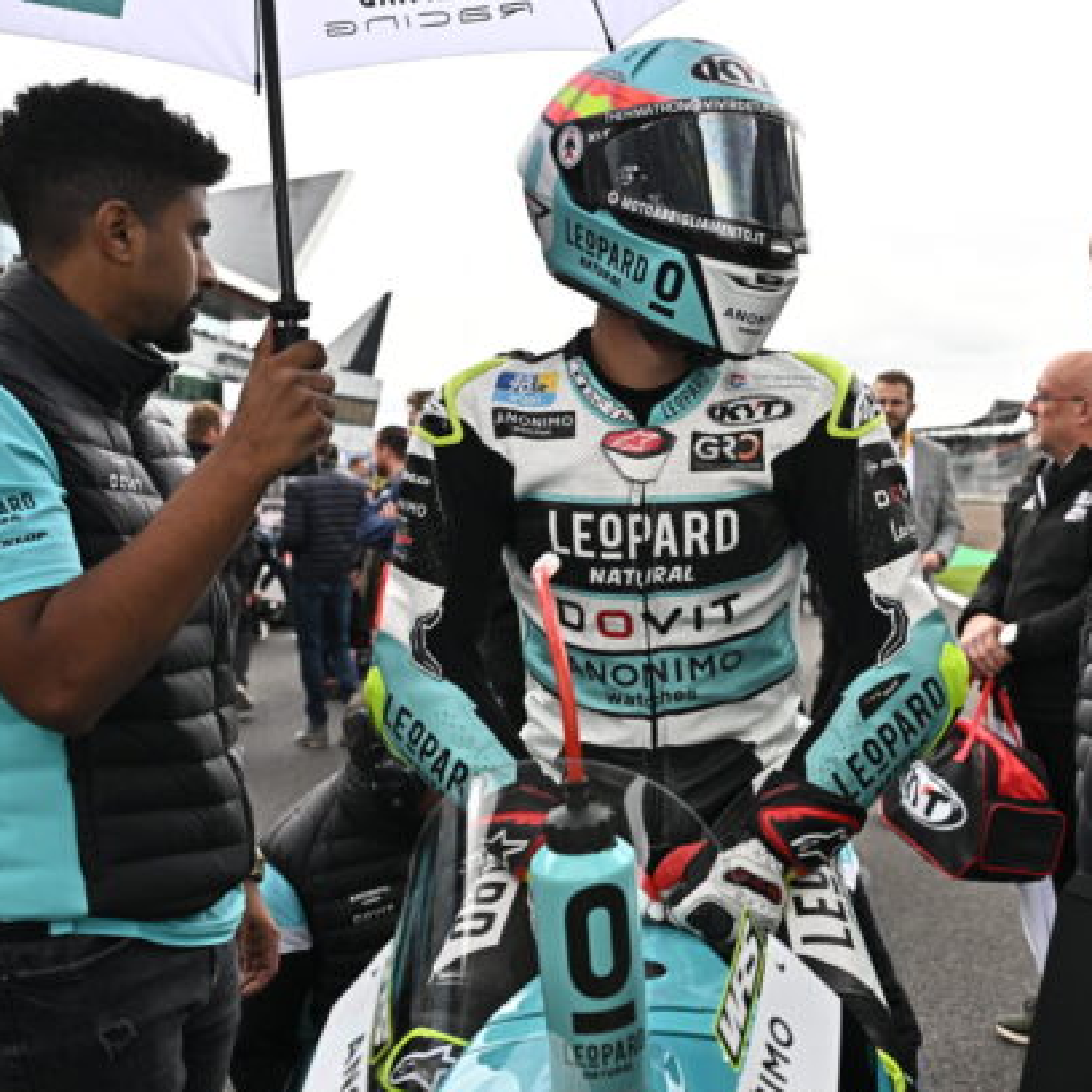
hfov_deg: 41.4
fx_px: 1428
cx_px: 720
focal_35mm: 40
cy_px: 561
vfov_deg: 41.9
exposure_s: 1/800
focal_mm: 24
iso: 280
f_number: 4
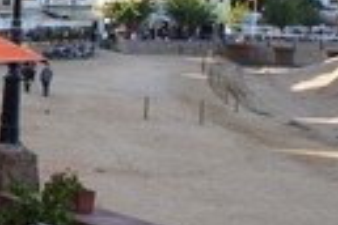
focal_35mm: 96
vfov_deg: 14.2
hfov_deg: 18.0
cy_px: 88
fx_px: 901
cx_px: -223
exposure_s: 1/100
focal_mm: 18
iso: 100
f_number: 6.3
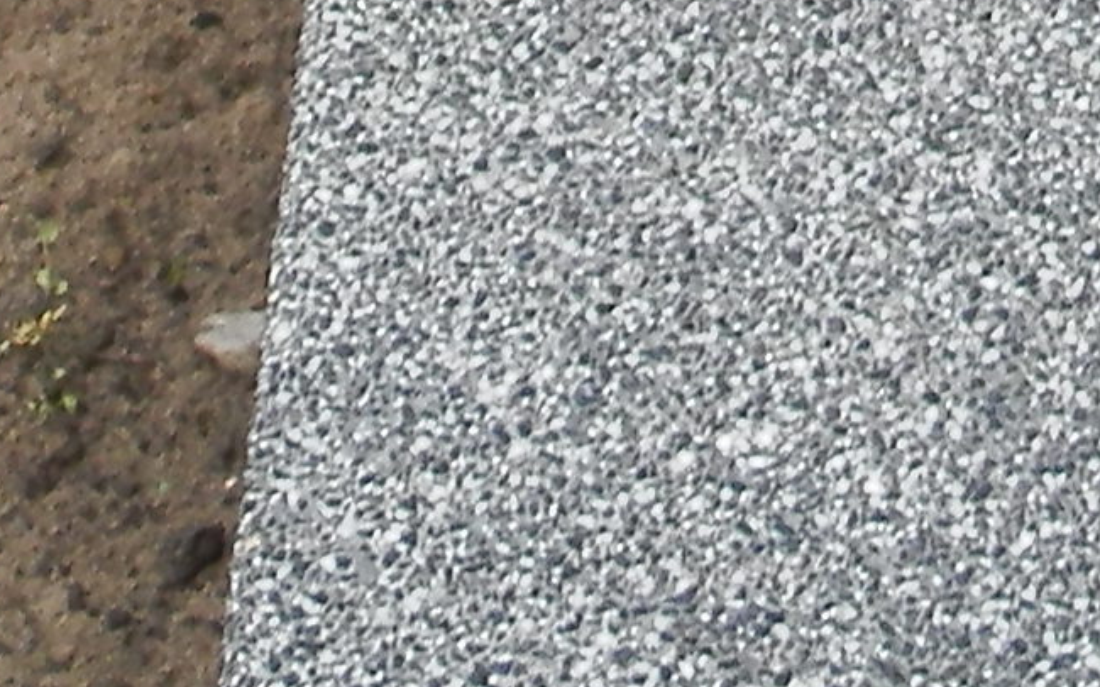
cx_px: 1332
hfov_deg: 10.9
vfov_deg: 6.4
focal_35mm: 188
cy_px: -1366
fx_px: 5635
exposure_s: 1/160
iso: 80
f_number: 3.1
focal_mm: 4.5
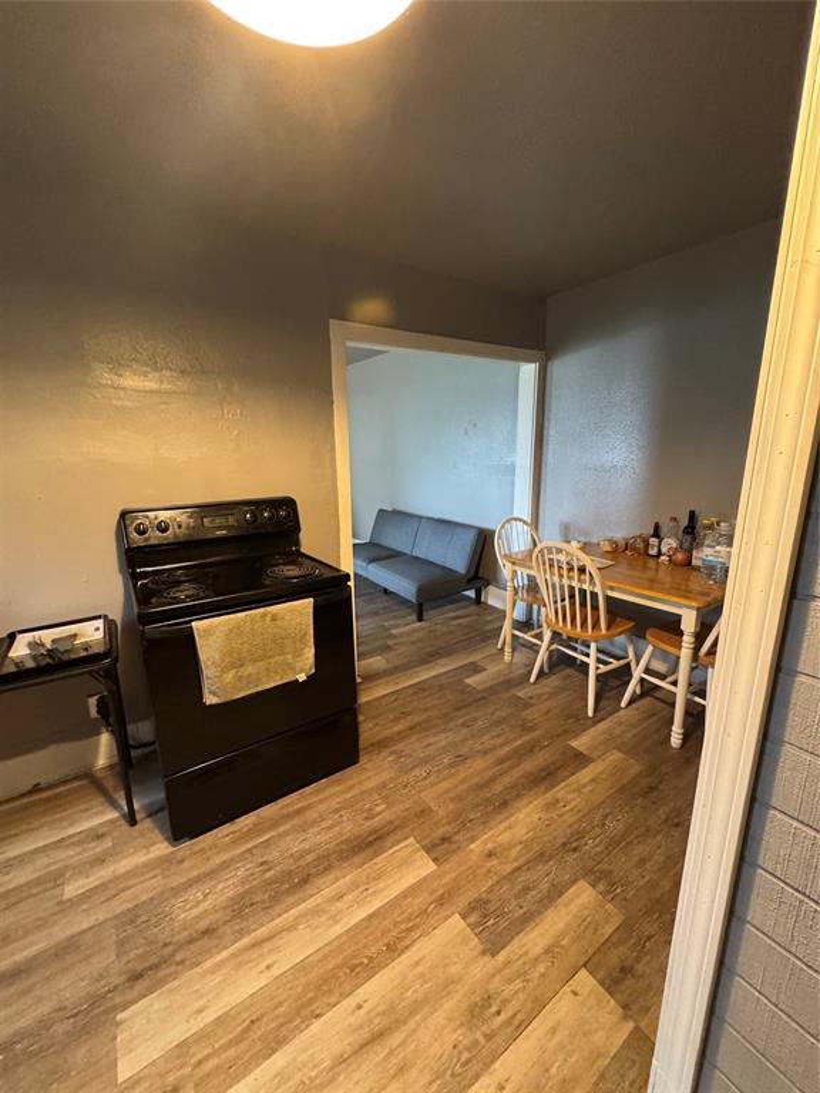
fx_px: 442
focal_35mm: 14
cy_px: 546
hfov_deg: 85.7
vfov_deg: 102.1
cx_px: 410
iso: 640
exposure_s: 1/60
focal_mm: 2.22
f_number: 2.2
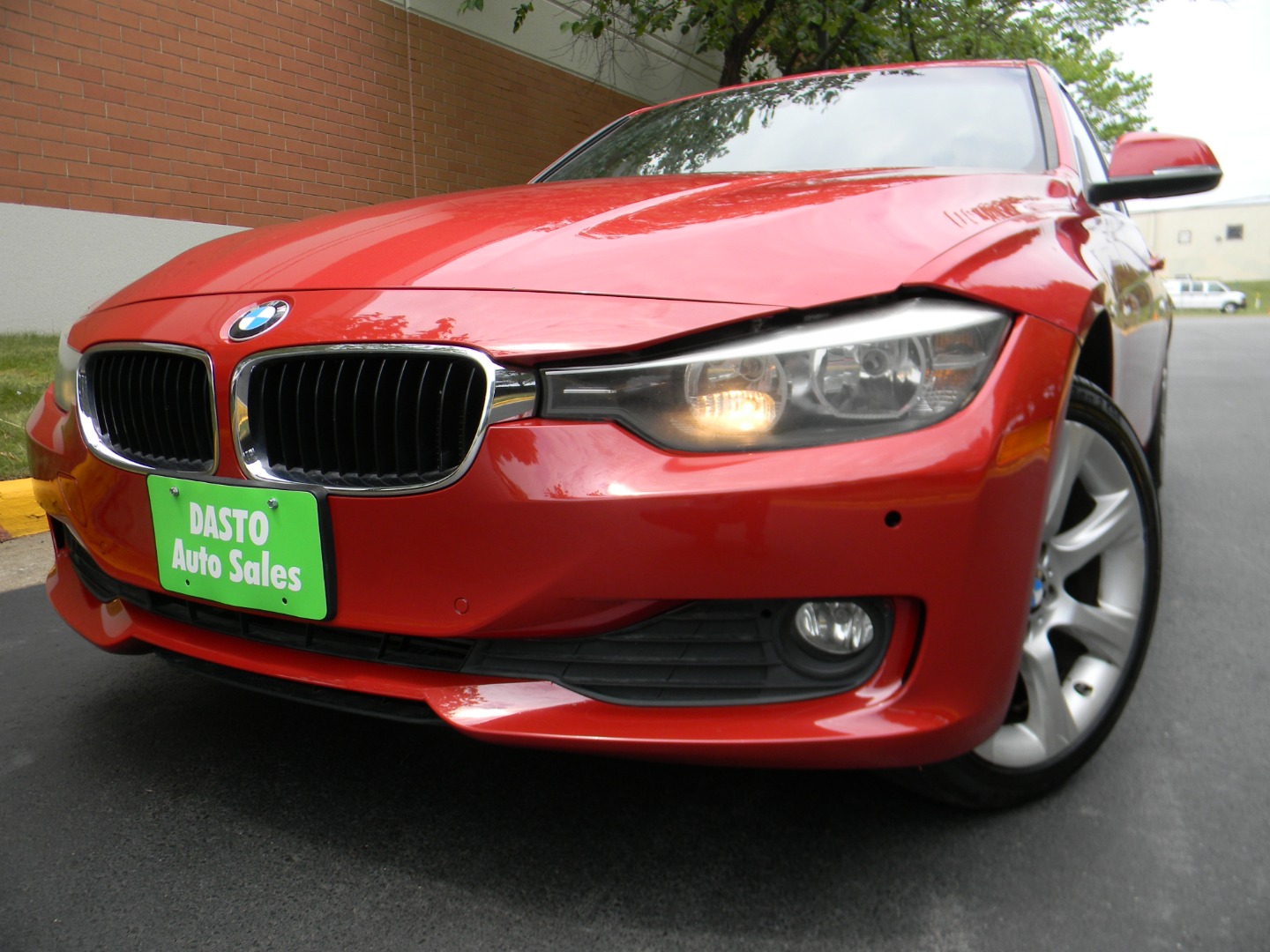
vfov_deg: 49.7
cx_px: 635
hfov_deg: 63.4
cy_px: 476
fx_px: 1027
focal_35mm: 28
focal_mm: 5
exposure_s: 1/407
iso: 80
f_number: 3.5
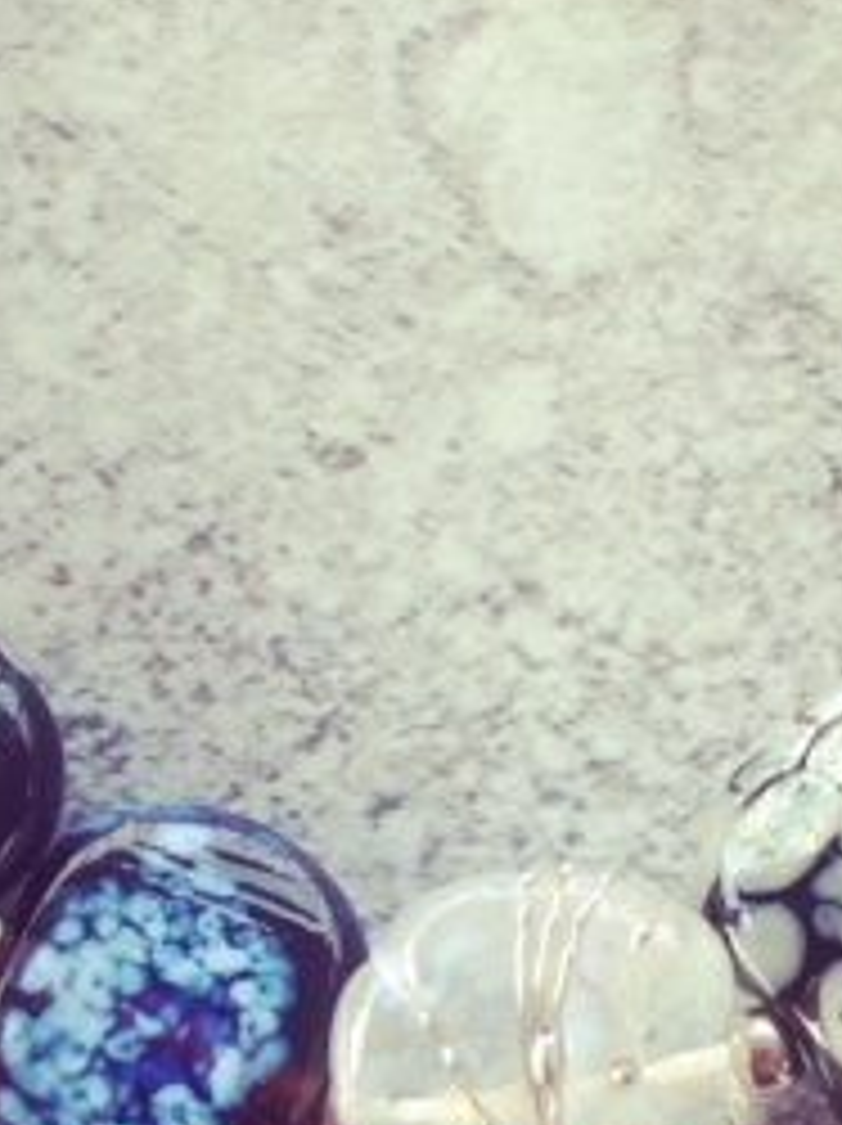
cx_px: 482
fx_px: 3249
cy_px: 256
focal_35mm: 100
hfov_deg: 14.8
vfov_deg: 19.5
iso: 32
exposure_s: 1/100
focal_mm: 4.15
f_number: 2.2
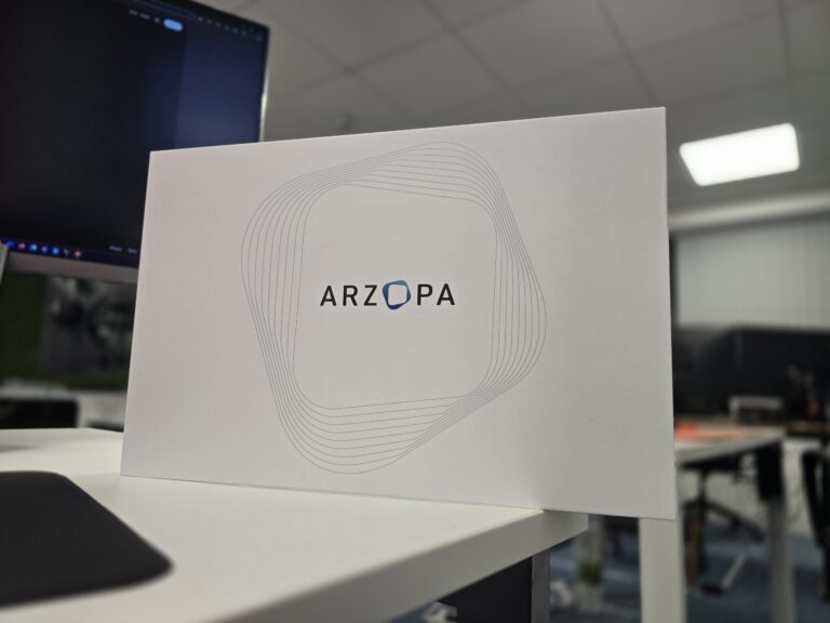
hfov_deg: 73.9
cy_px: 312
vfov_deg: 58.9
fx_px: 551
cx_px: 415
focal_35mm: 23
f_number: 1.7
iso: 50
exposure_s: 1/50
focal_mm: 6.3
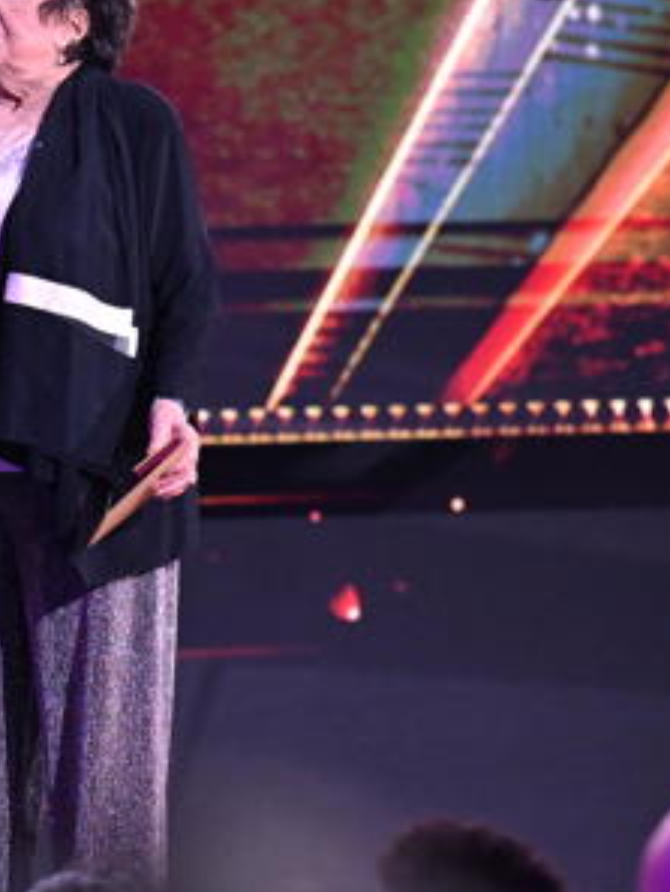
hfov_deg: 2.8
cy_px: 441
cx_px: -174
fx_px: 13823
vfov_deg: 3.7
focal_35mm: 536
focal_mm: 160
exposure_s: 1/100
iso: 3200
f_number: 3.5
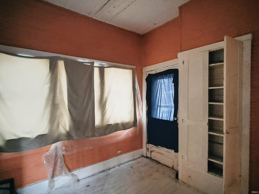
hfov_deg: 94.5
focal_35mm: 16
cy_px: 97
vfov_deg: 78.1
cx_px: 130
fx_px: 120
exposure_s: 1/8
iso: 200
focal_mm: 1.64
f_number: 2.2
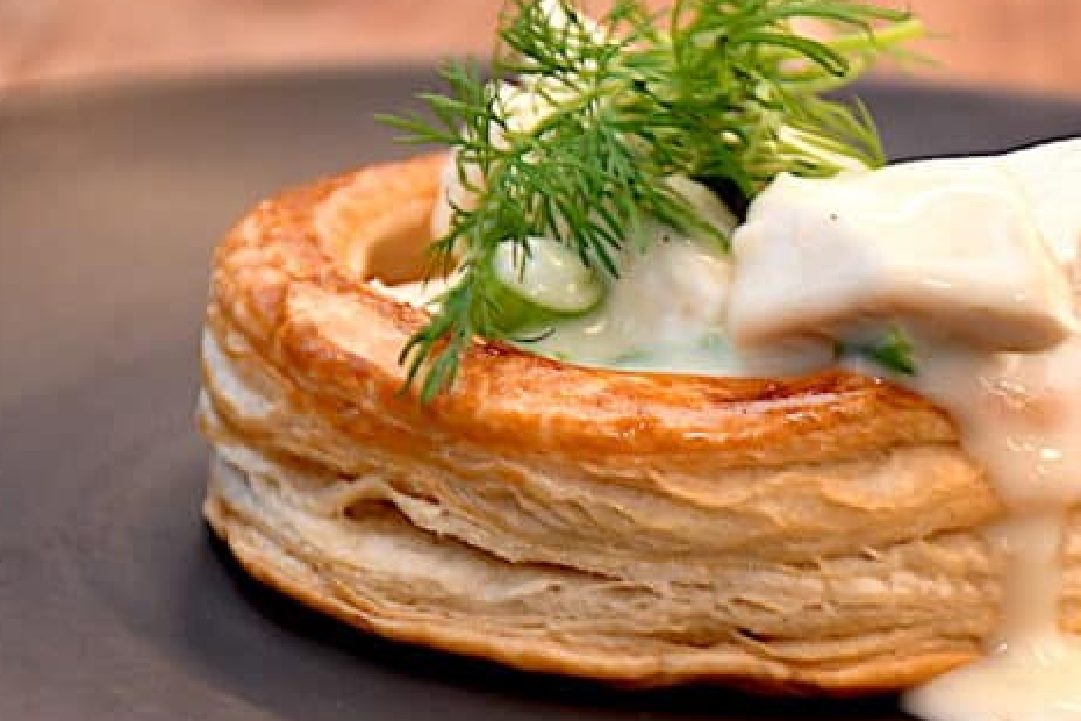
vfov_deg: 5.5
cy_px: 377
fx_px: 7446
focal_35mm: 248
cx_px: 709
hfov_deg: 8.3
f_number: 5.6
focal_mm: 100
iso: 1000
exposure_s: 1/60
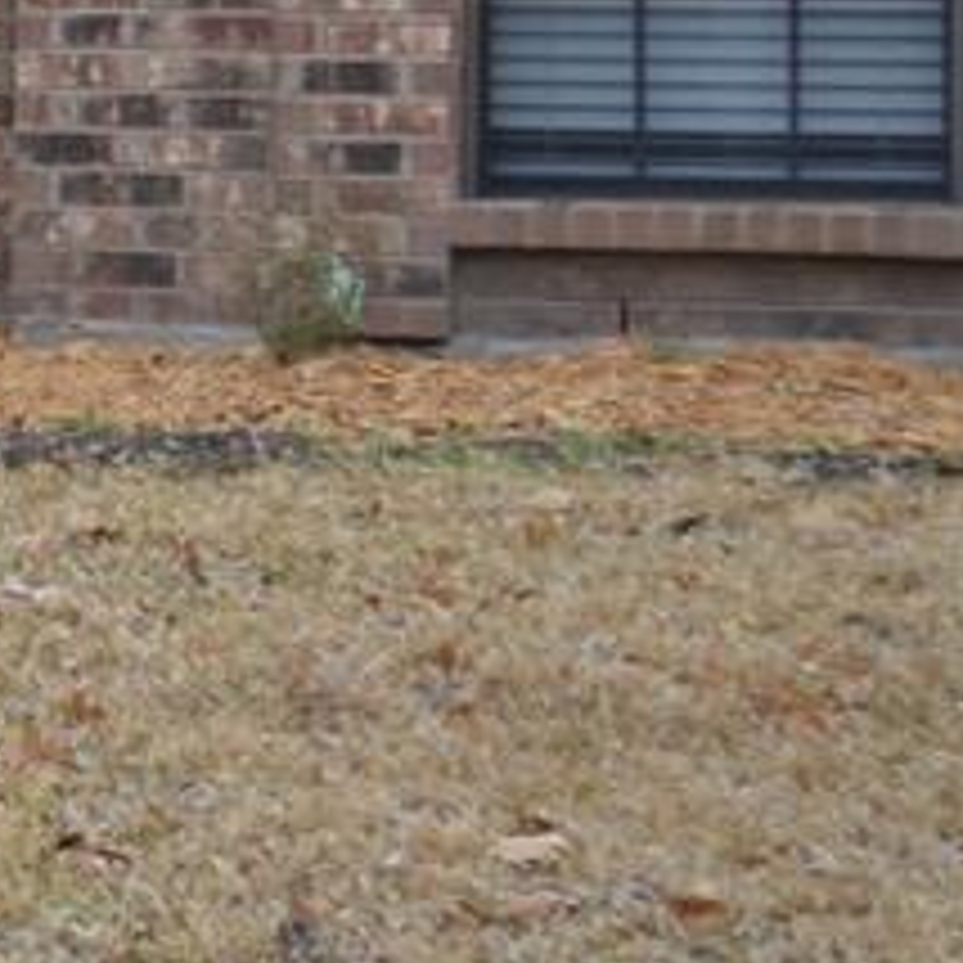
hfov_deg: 7.9
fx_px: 6515
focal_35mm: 207
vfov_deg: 8.4
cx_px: -1292
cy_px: -158
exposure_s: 1/125
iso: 125
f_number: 5.6
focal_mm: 34
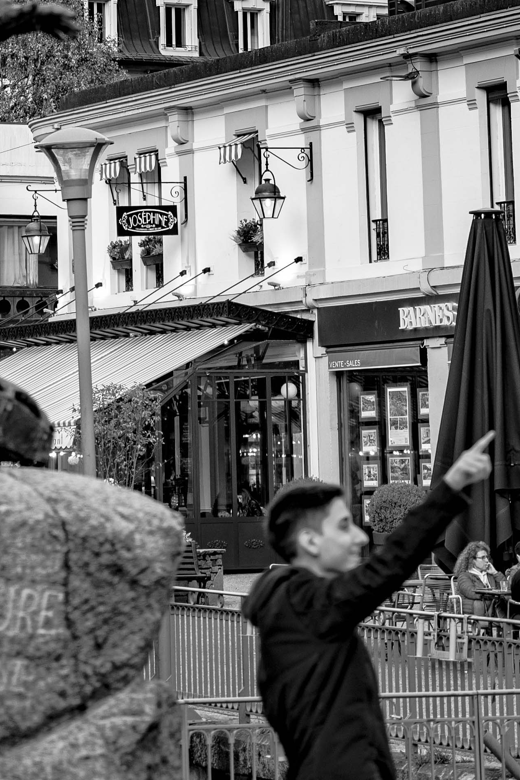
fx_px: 3947
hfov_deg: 7.5
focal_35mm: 182
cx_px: 130
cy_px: -208
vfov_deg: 11.0
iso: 80
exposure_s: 1/160
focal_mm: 49.6
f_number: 2.8
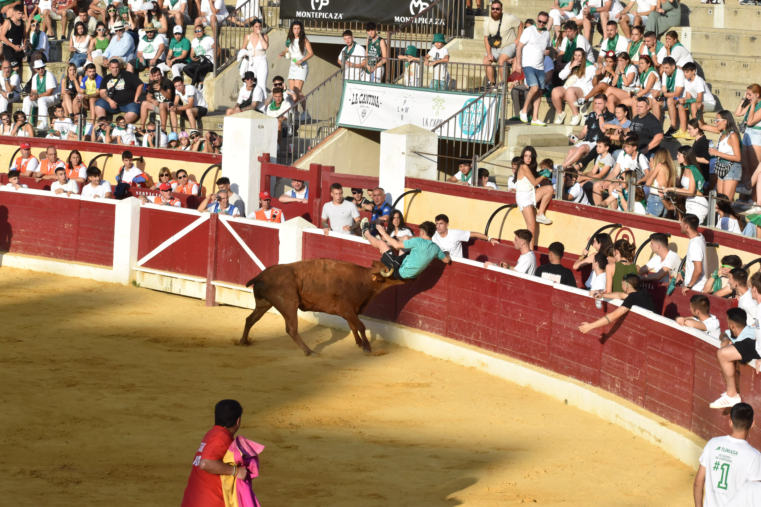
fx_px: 2219
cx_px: 380
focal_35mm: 105
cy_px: 254
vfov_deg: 13.0
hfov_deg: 19.5
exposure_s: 1/1250
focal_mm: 70
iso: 800
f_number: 10
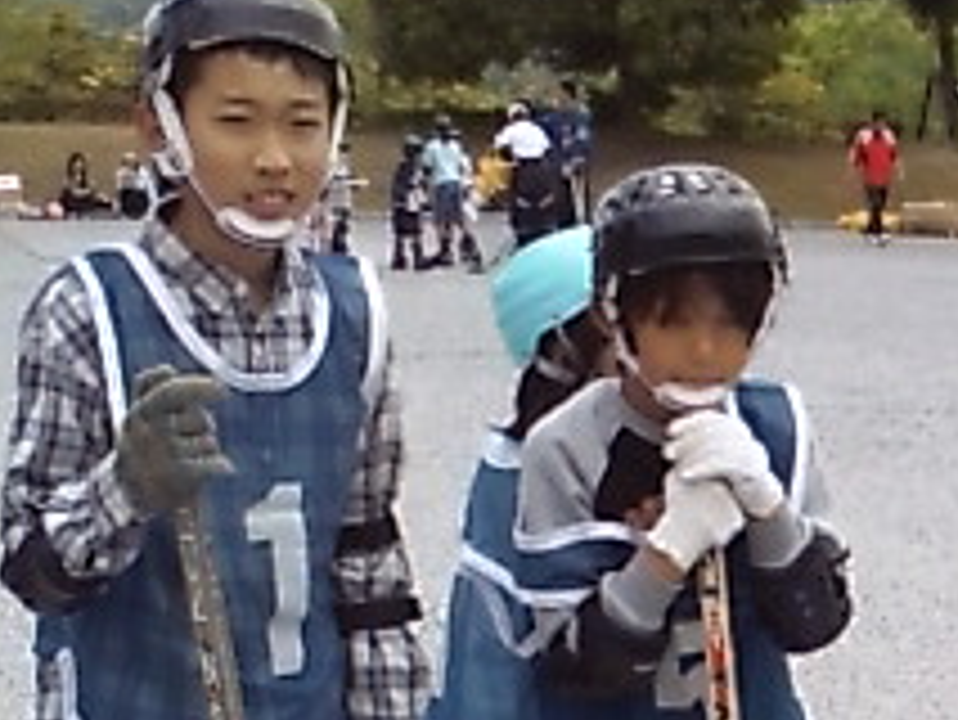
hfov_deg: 20.4
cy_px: 796
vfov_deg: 16.5
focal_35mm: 87
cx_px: 1268
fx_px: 2409
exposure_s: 1/625
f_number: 3.5
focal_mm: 3.73
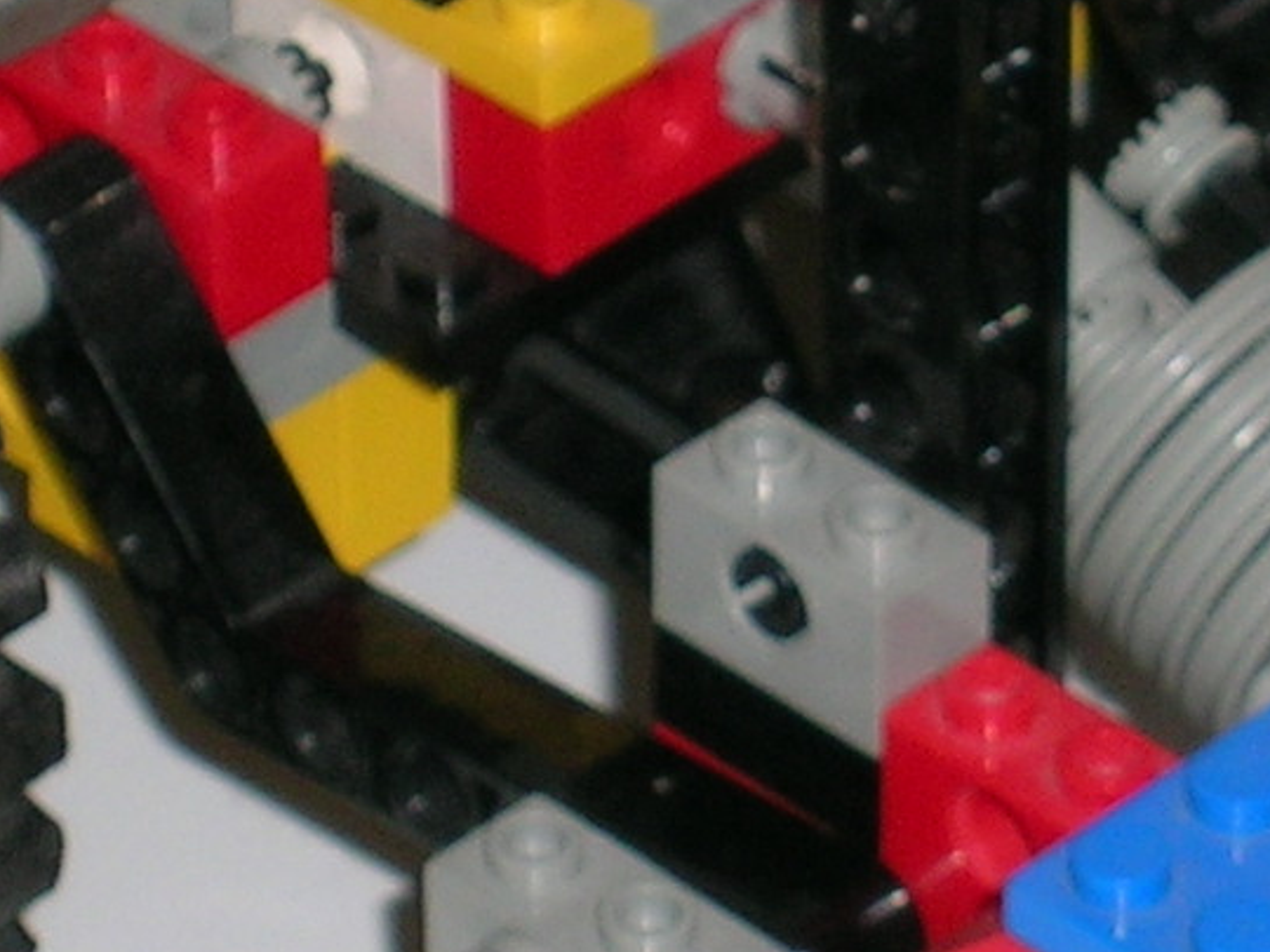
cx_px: 976
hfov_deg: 5.0
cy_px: 867
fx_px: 14602
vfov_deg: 3.7
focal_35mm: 398
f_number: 4.9
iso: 50
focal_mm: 16.2
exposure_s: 1/60.1
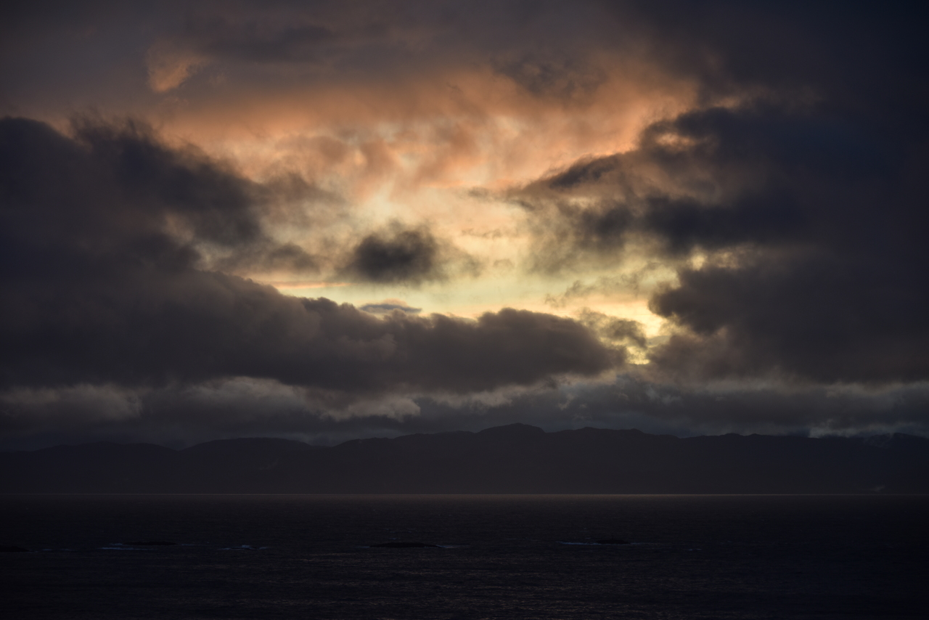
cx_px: 464
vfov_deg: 13.0
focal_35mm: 105
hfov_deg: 19.5
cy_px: 310
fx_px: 2710
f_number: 5.3
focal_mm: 105
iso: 160
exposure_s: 1/250
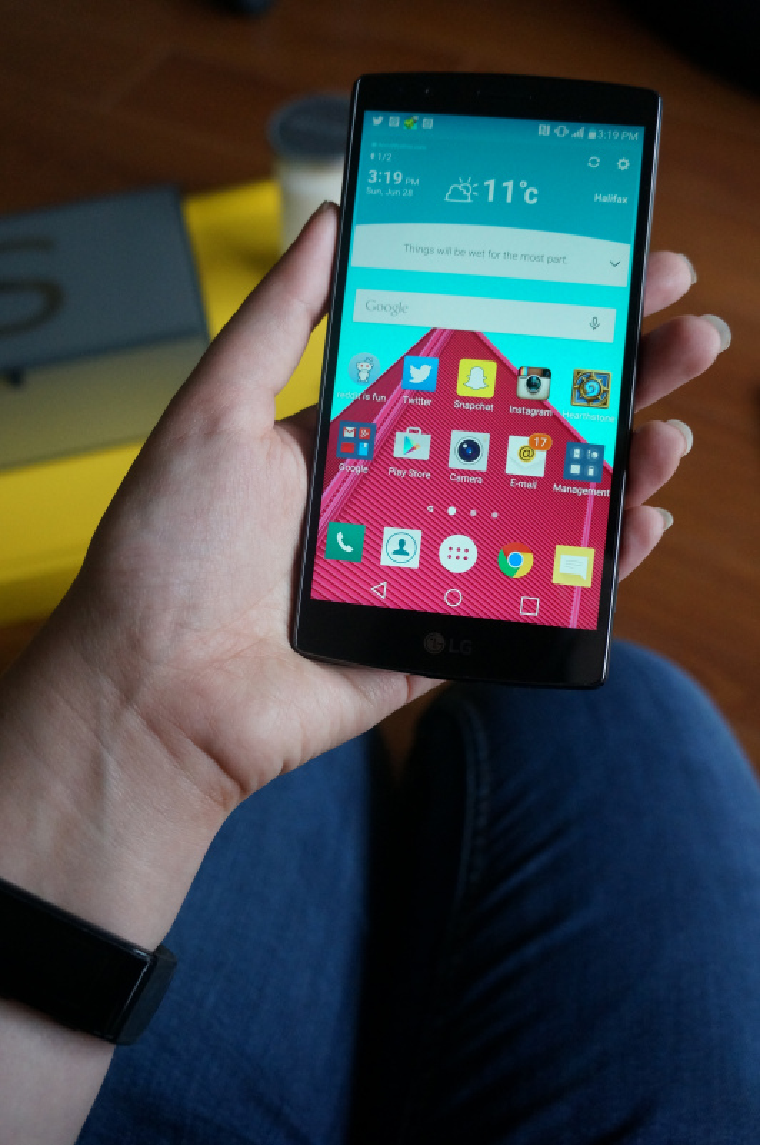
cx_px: 380
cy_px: 572
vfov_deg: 62.0
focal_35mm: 30
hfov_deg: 43.5
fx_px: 952
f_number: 4
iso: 1600
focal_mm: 20
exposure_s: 1/160
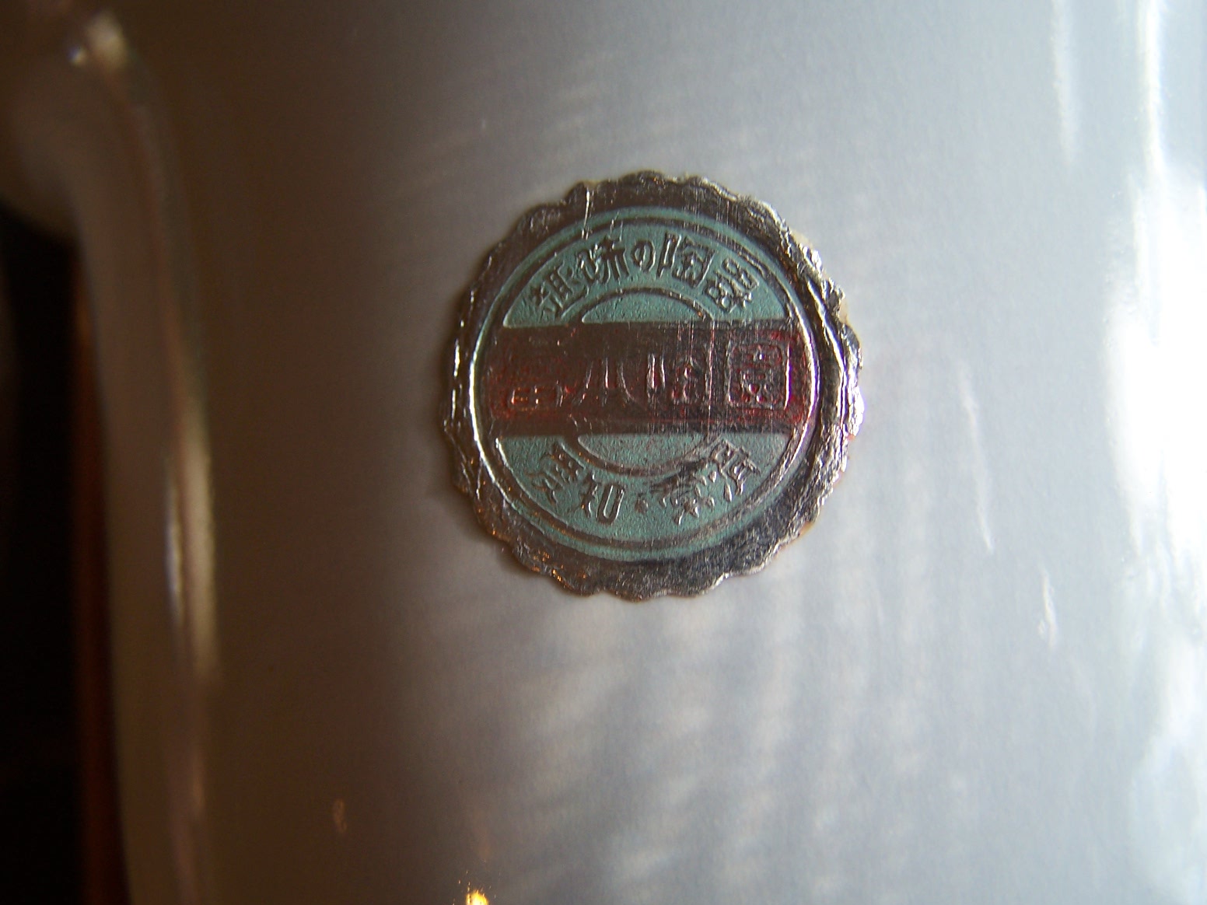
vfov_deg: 37.7
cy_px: 452
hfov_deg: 49.0
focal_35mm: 38
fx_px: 1325
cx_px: 604
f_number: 2.8
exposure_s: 1/30
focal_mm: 6.3
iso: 80
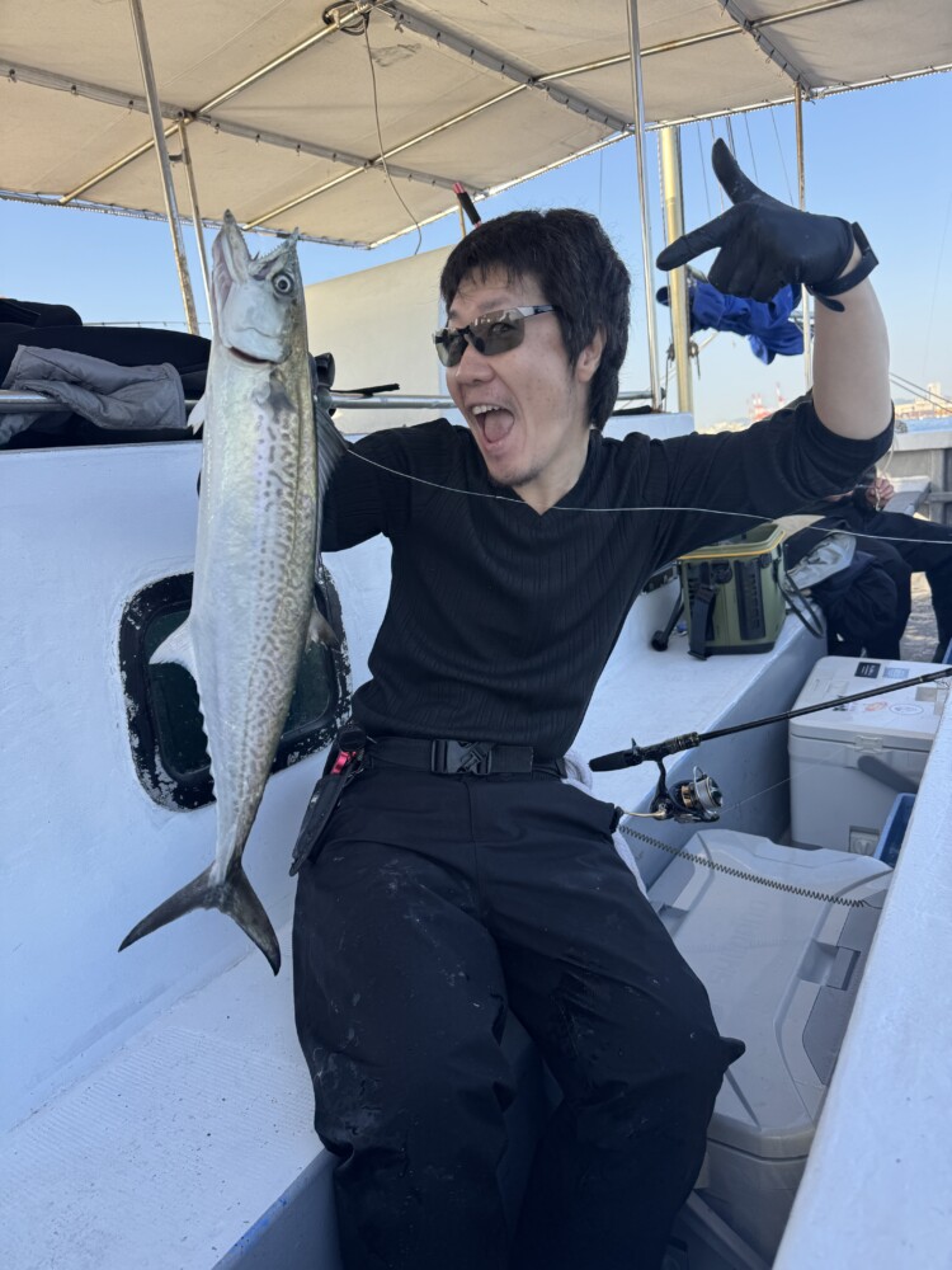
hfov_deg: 56.8
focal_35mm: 24
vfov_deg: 71.6
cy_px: 635
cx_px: 476
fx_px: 880
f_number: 1.78
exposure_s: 1/832
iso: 80
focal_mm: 6.76
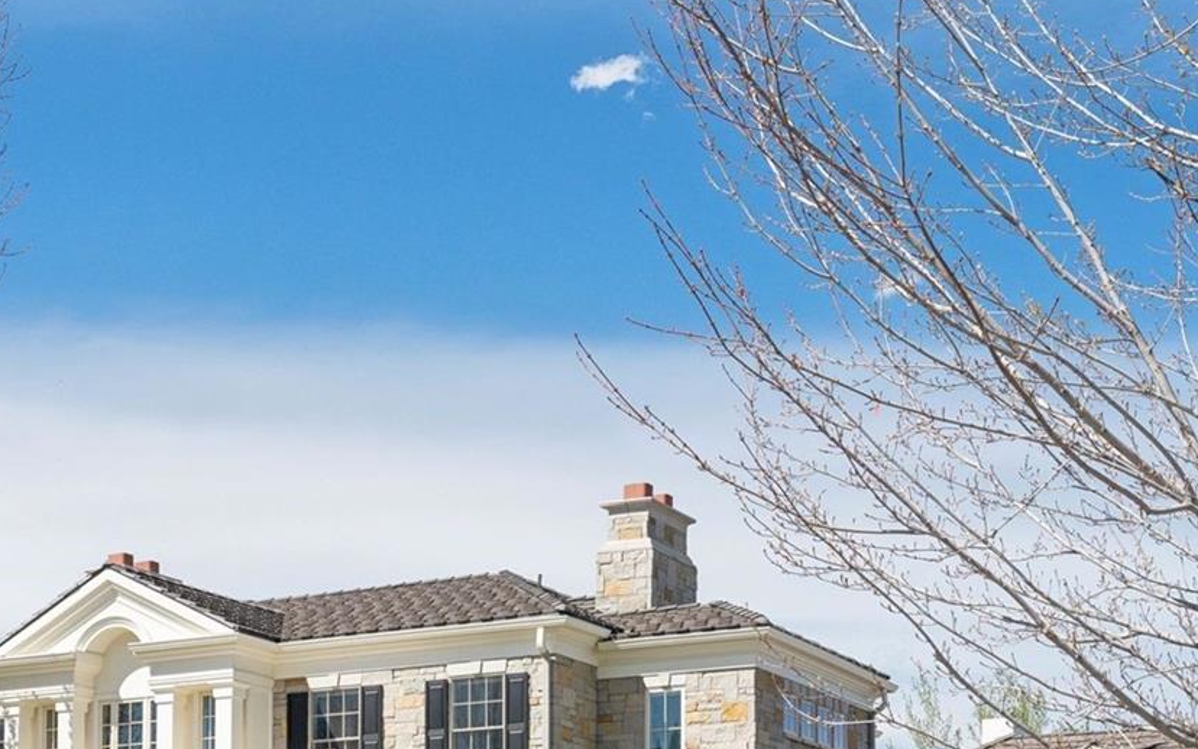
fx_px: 2057
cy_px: 755
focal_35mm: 63
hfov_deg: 32.3
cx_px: 447
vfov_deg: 20.0
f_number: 9
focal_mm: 32
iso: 400
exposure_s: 1/800
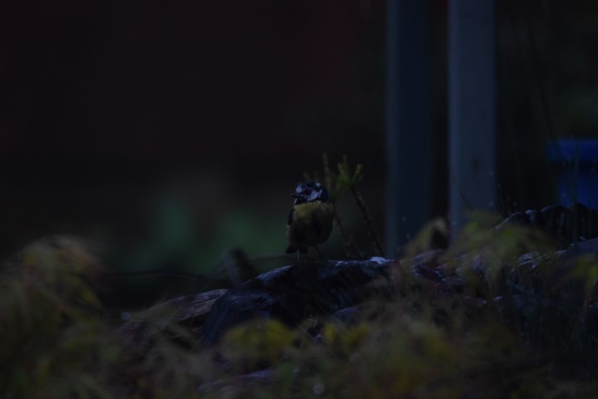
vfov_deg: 1.8
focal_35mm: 750
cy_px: 200
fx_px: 12457
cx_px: 299
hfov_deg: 2.7
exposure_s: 1/320
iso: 3200
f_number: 6.3
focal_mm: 500
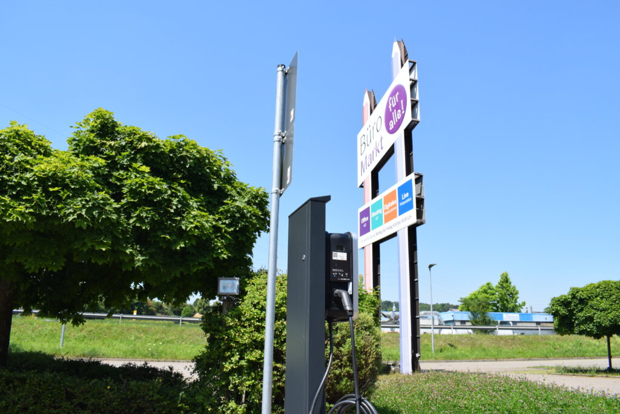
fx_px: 465
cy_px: 207
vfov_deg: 47.9
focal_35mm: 27
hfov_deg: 67.4
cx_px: 310
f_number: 9
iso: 200
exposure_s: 1/320
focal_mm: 18
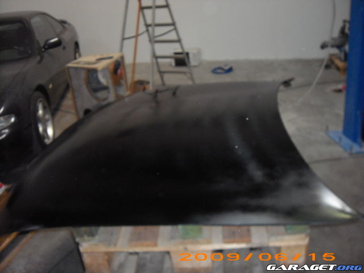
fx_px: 389
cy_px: 136
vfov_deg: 38.7
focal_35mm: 37
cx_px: 182
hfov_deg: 50.1
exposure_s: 1/60
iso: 400
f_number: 2.7
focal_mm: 6.2
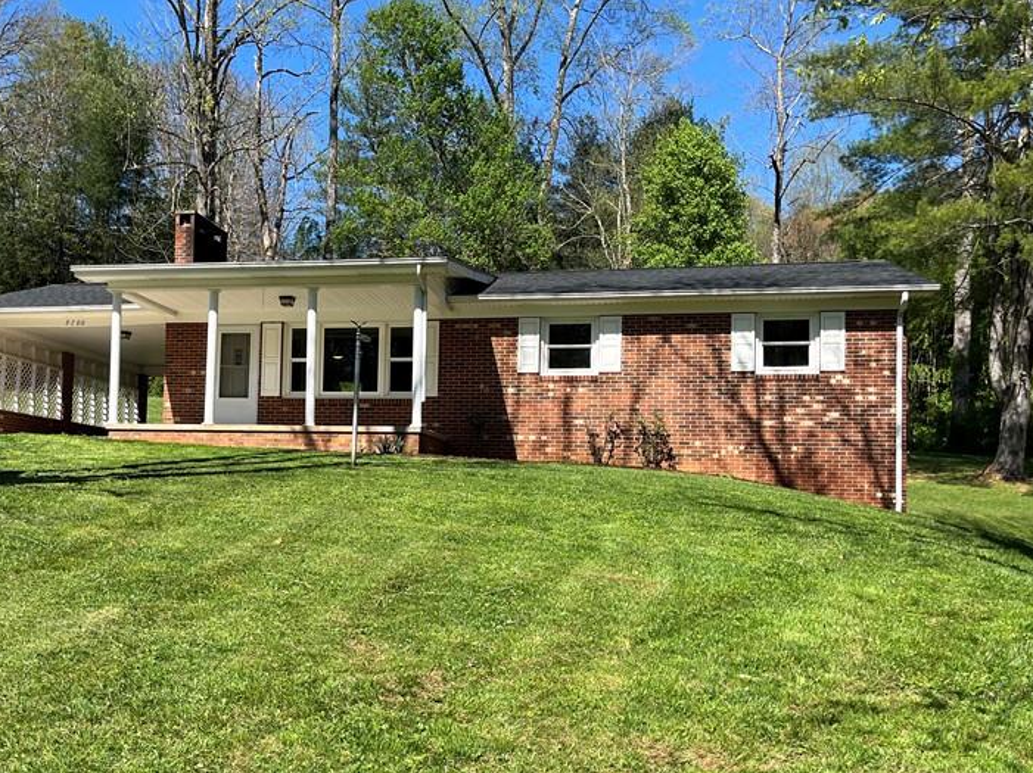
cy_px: 446
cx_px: 373
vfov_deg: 37.6
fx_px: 1133
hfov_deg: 48.4
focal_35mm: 38
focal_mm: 5.1
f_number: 1.6
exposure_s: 1/2062
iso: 50
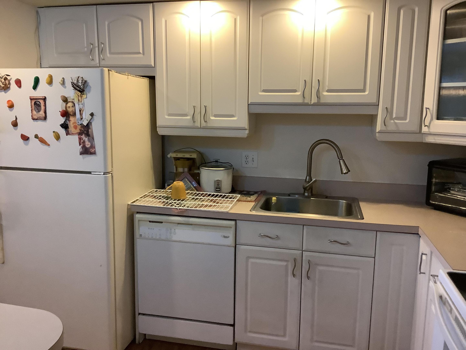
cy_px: 175
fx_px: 417
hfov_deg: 58.4
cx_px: 233
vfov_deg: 45.4
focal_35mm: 31
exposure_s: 1/60
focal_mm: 3.3
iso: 320
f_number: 2.4
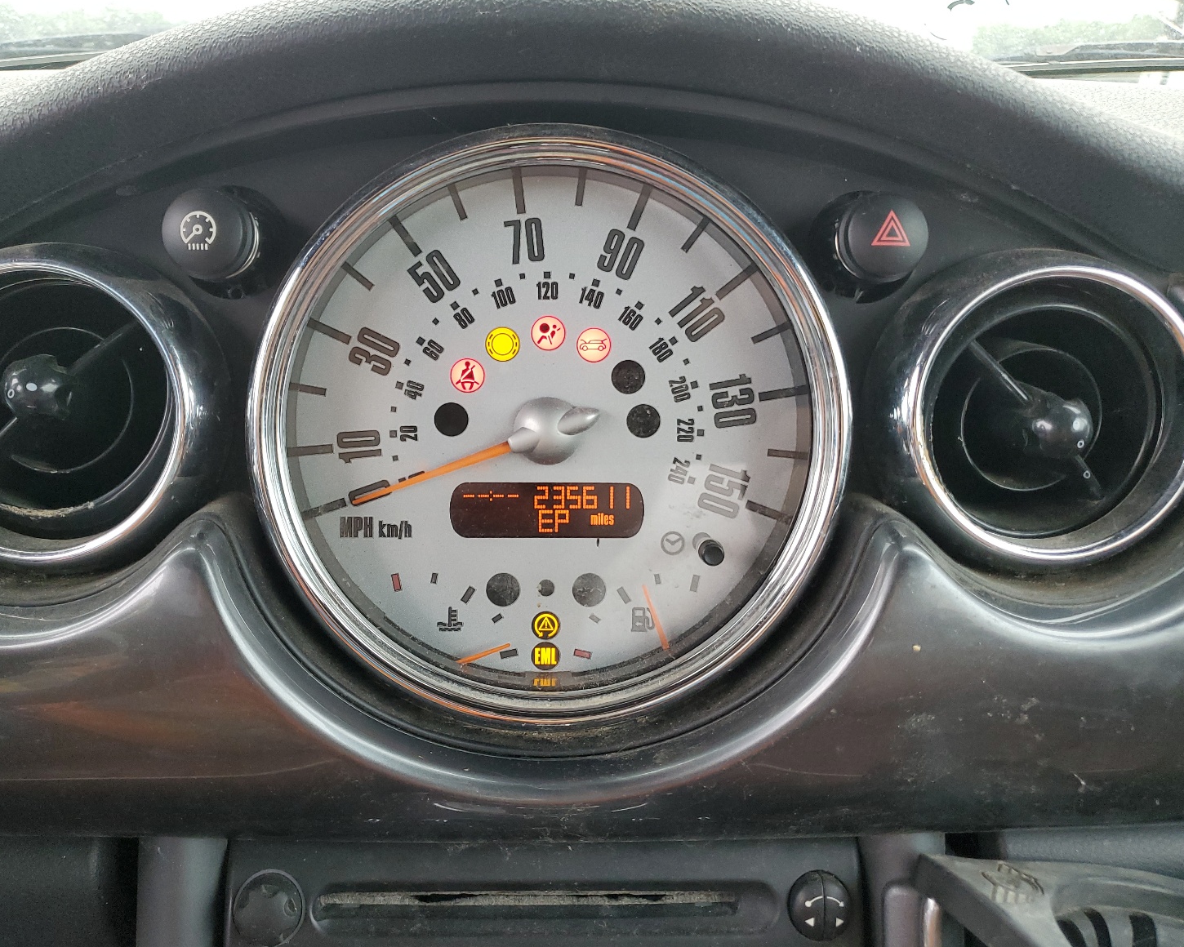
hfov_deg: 62.1
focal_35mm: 28
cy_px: 474
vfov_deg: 51.5
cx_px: 542
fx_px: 981
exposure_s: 1/120
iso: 96
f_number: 1.5
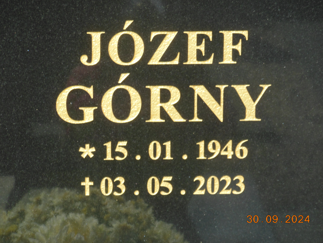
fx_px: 1558
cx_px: 162
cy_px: 122
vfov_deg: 8.9
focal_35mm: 167
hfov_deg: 11.8
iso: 125
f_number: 5.4
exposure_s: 1/400
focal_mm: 29.8
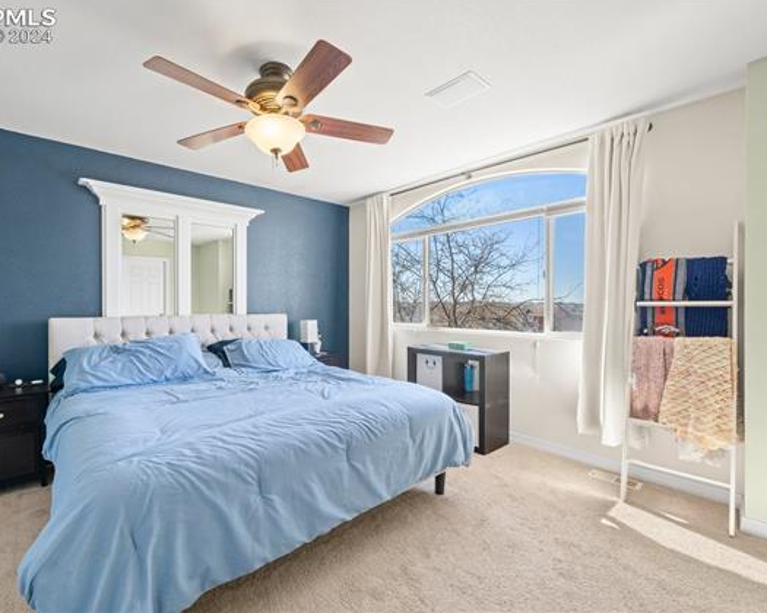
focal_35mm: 16
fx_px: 363
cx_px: 340
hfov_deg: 92.7
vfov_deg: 80.4
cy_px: 304
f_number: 10
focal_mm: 14
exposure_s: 1/30
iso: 5000
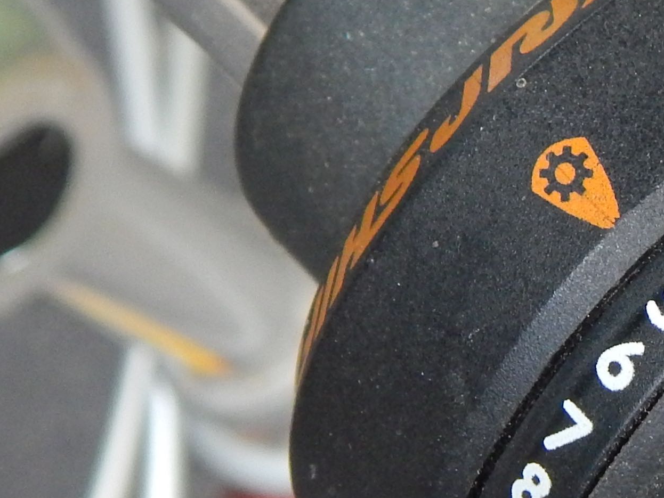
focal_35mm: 159
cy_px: 283
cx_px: 808
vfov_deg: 9.3
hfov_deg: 12.1
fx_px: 3051
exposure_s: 1/250
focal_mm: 7.7
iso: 400
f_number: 3.6
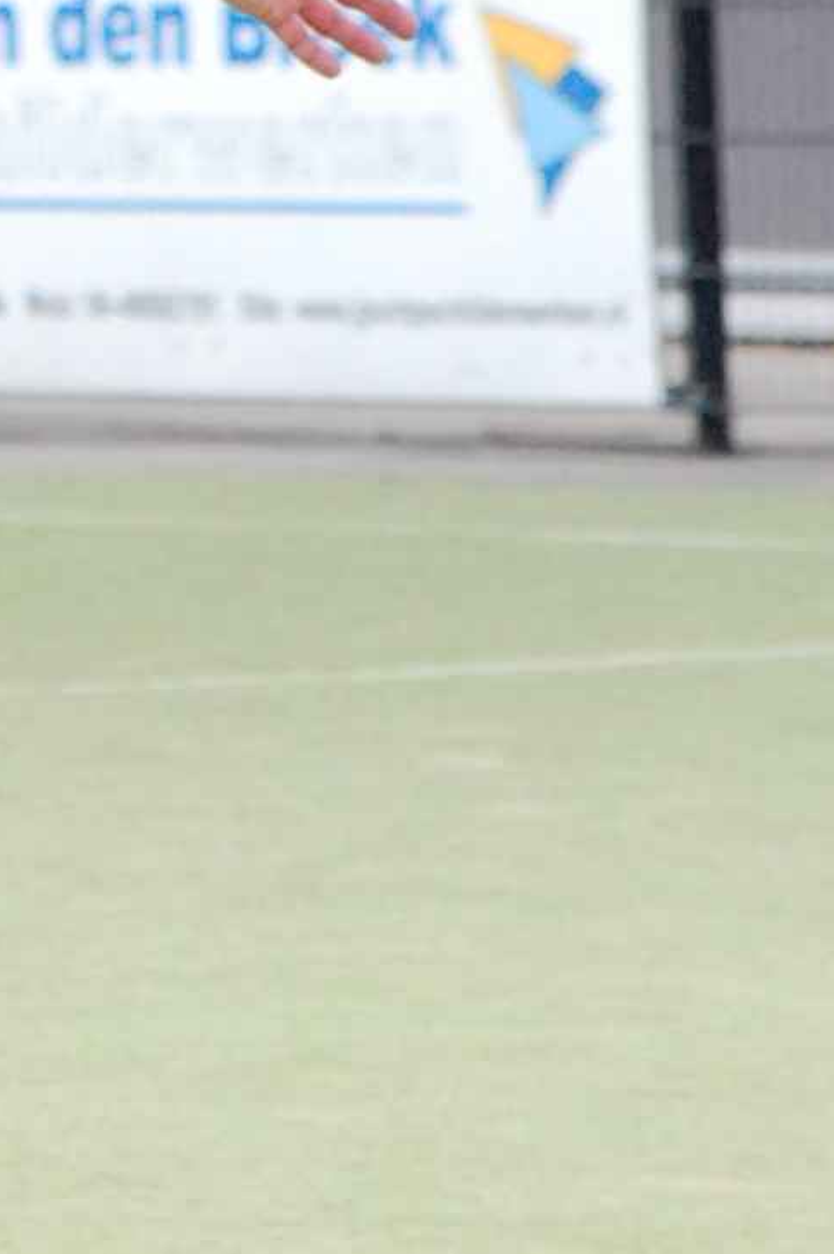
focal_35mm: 578
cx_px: -57
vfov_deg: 3.6
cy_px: 454
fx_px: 20137
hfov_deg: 2.4
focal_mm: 135
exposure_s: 1/1250
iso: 1600
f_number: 7.1
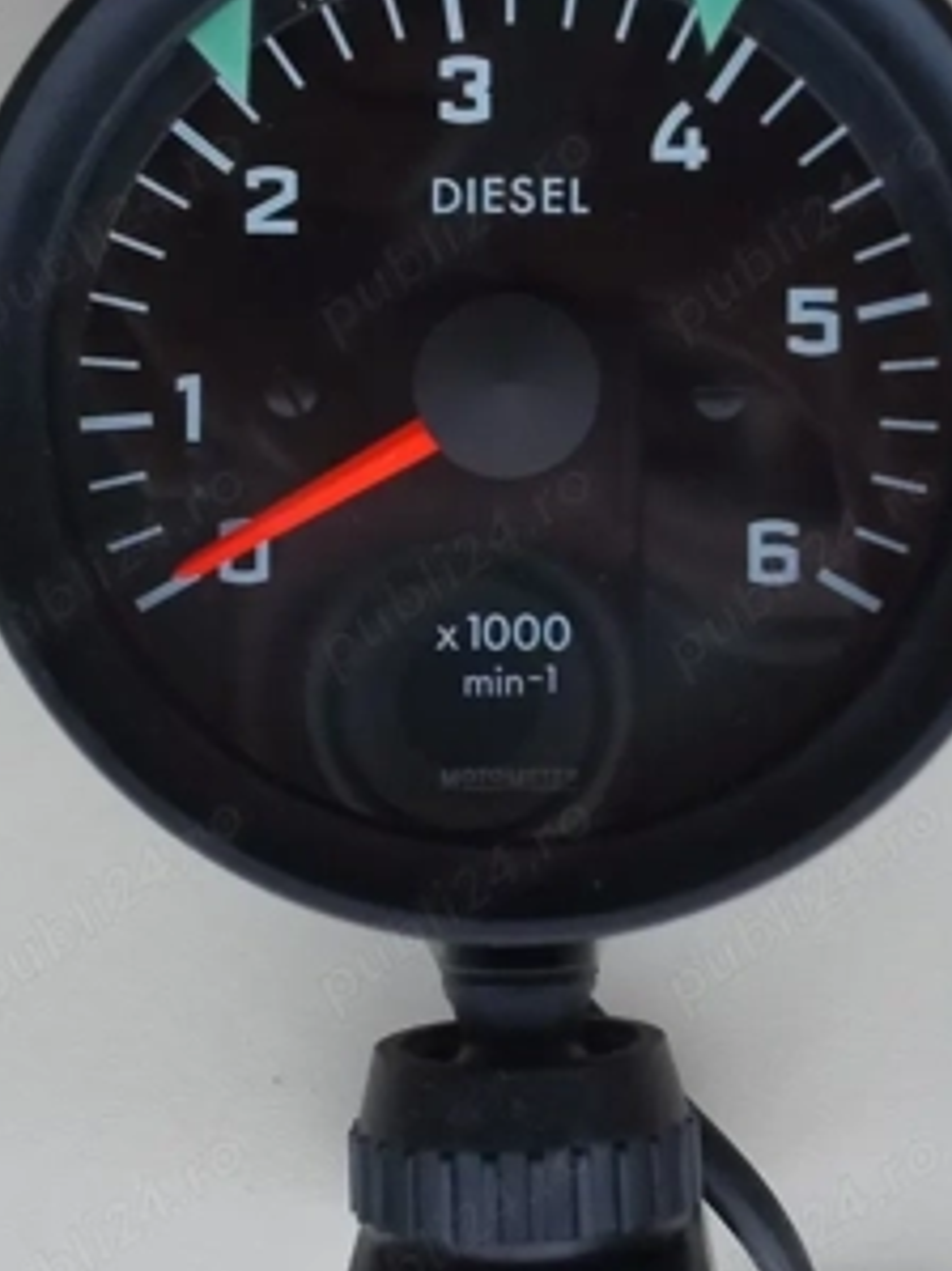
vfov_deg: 20.7
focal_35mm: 95
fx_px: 3486
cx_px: 502
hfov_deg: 15.5
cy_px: 608
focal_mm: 10
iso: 200
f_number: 4.3
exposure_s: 1/80
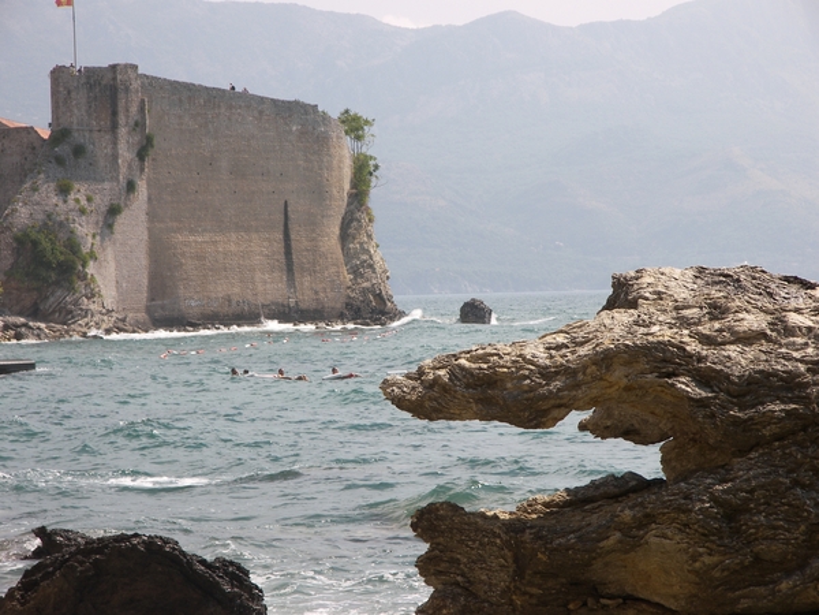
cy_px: 308
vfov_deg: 11.0
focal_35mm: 135
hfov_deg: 14.6
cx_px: 410
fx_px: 3194
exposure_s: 1/640
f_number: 4
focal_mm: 28.4
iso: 50
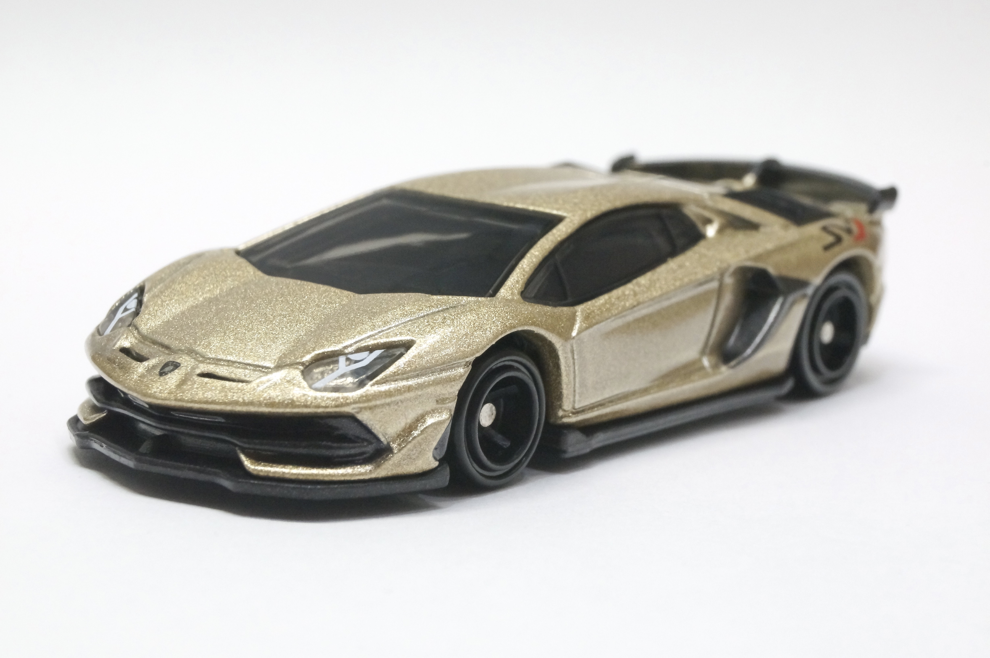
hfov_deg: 24.6
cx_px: 495
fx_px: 2266
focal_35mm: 82
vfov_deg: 16.5
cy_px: 329
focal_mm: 55
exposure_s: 1/30
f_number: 18
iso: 6400
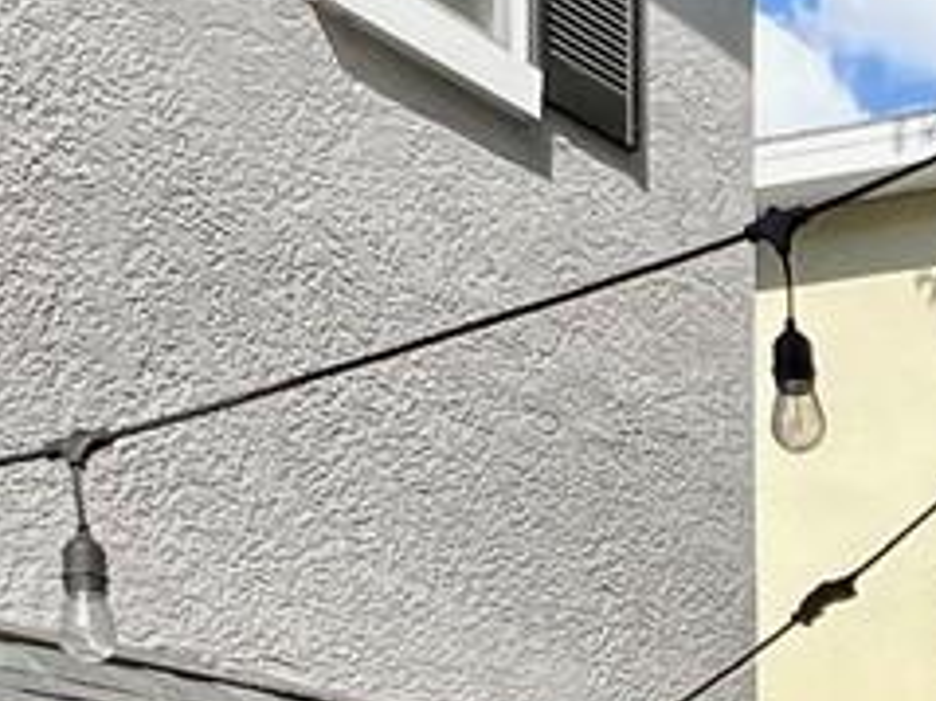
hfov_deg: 20.4
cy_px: 1159
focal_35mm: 87
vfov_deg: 15.2
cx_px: 1245
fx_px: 2351
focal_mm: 1.57
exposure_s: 1/444
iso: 32
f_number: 1.8
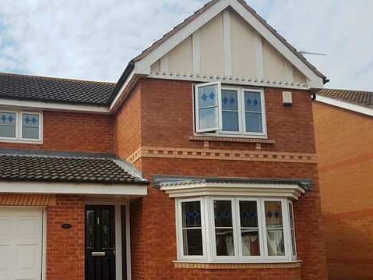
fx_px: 409
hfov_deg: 48.0
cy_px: 192
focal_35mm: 38
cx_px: 118
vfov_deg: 37.2
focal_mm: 4.2
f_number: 1.7
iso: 40
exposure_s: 1/2024
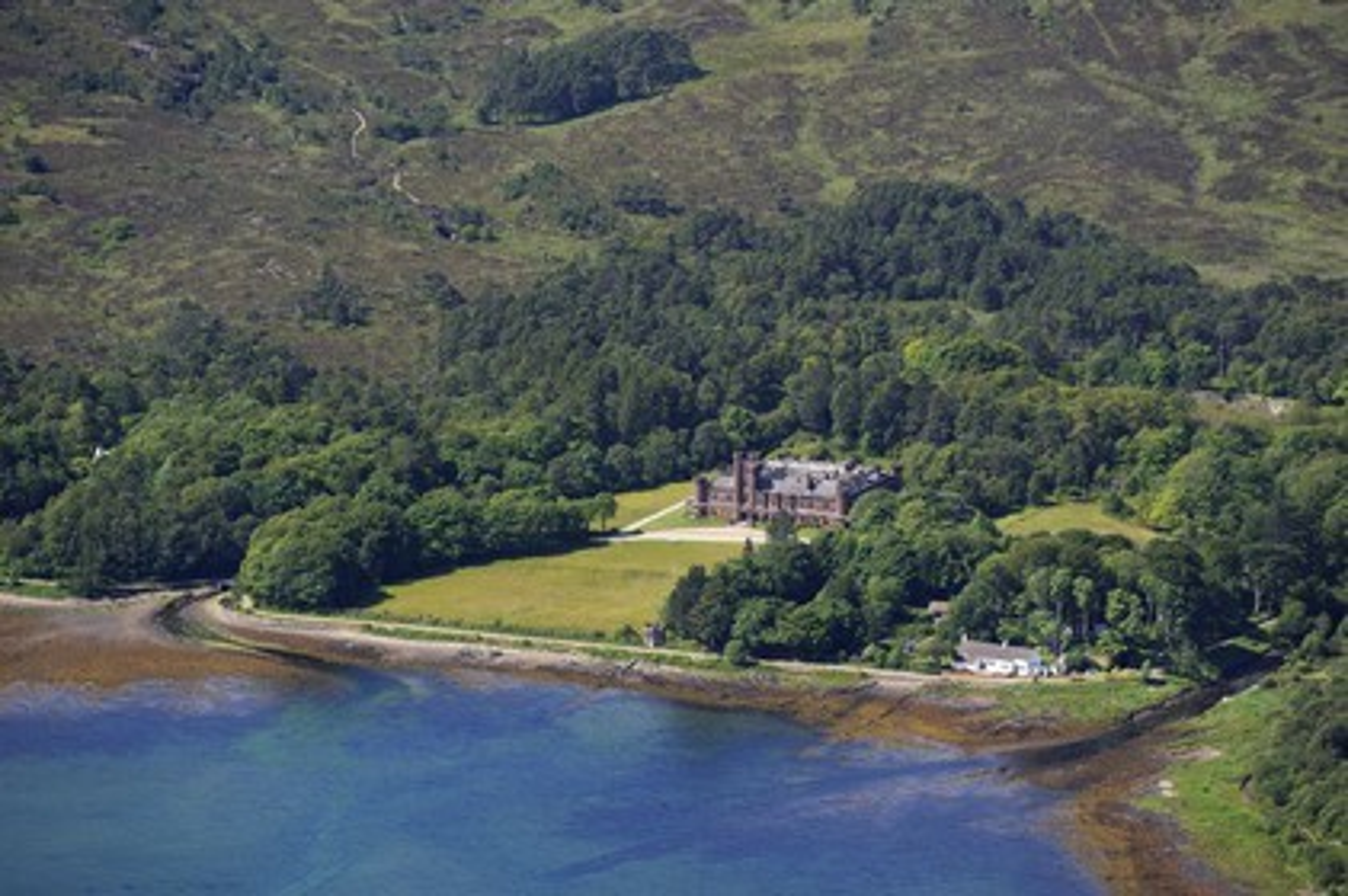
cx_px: 674
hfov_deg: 10.3
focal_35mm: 200
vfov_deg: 6.9
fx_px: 7483
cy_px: 448
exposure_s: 1/800
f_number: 5.6
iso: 200
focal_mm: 200
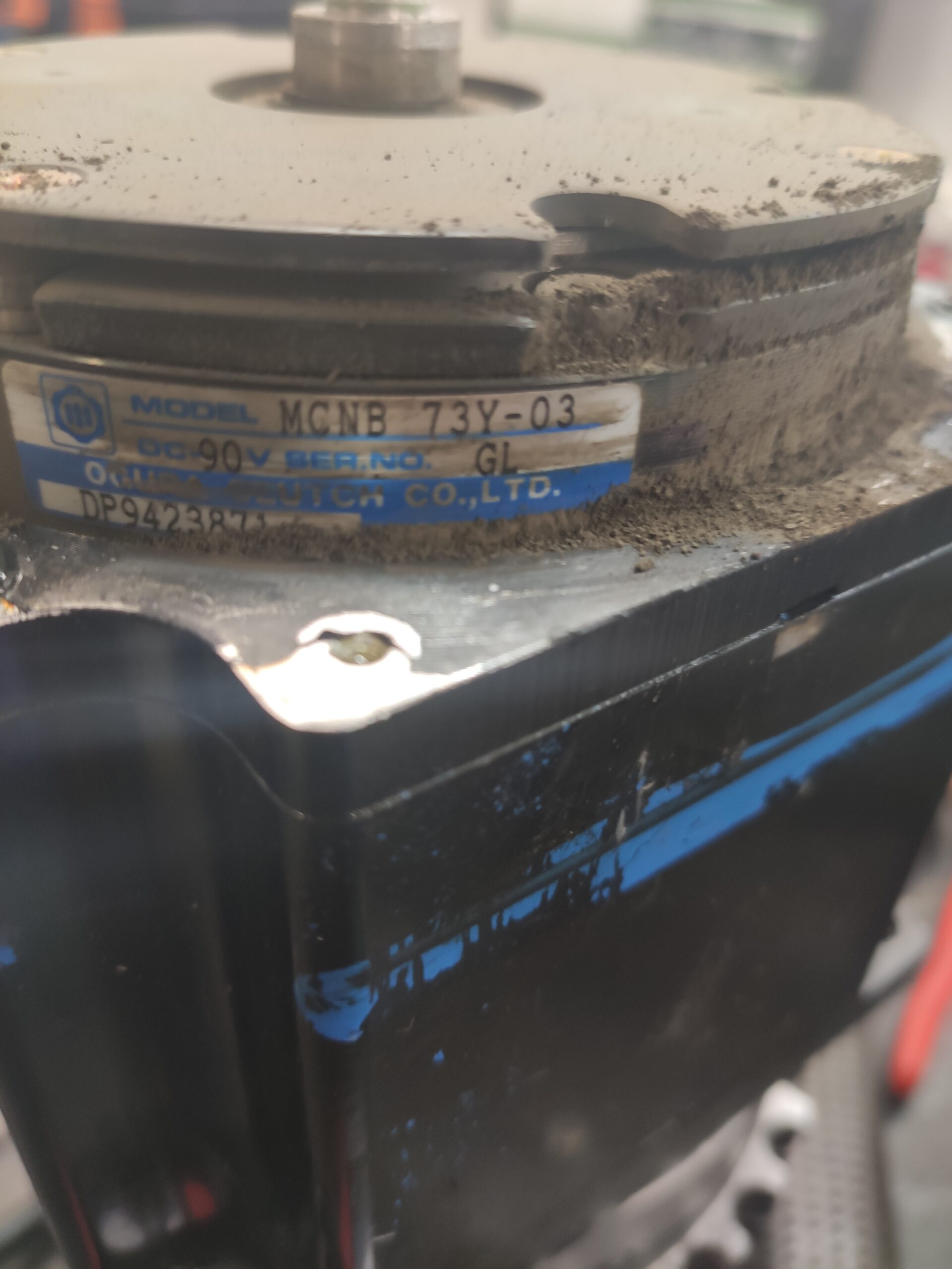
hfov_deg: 53.1
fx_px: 953
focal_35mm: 26
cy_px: 634
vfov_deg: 67.3
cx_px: 476
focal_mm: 4.77
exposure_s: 1/33
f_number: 1.75
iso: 230
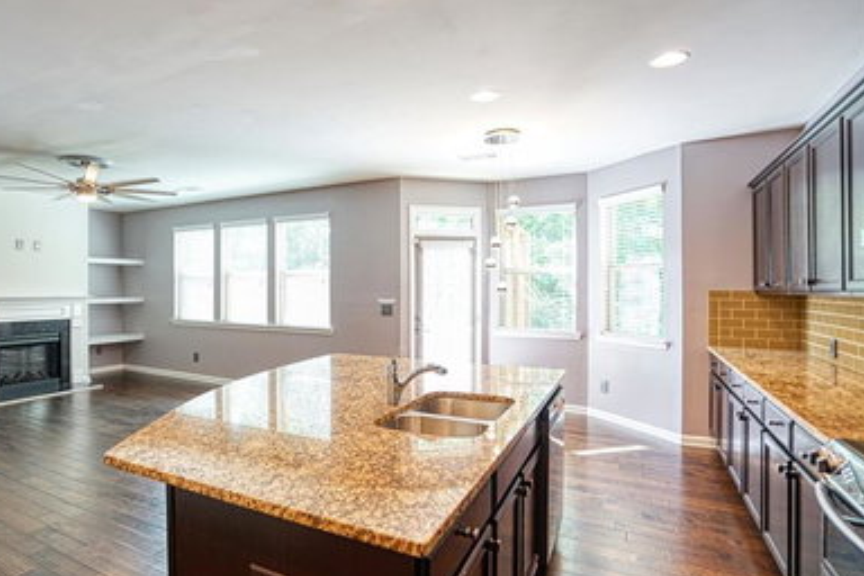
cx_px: 331
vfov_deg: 61.9
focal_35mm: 20
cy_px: 284
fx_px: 480
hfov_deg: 82.6
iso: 100
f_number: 4
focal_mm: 16
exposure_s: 1/8
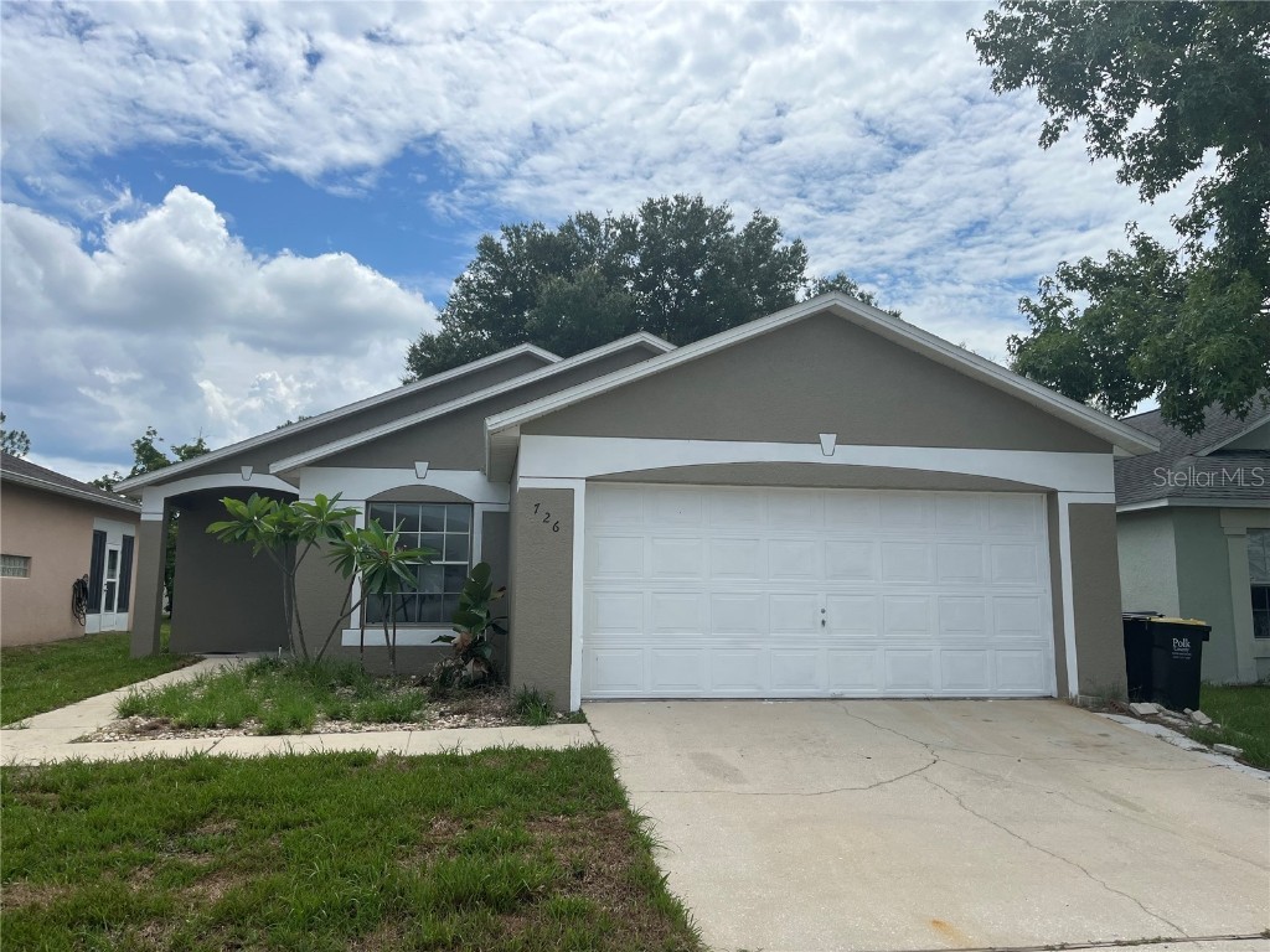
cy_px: 476
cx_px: 635
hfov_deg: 67.3
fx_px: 954
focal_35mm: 26
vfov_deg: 53.1
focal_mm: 5.1
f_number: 1.6
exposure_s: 1/8403
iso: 50
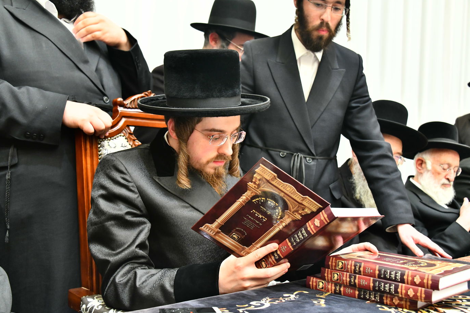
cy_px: 159
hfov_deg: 43.6
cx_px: 234
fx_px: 587
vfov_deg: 29.8
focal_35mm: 45
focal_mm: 44
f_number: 5.6
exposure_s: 1/125
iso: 2500
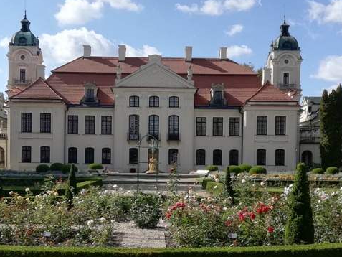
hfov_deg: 33.2
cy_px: 169
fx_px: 573
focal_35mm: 58
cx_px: 153
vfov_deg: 25.1
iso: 50
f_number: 2.2
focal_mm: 3.81
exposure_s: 1/1138
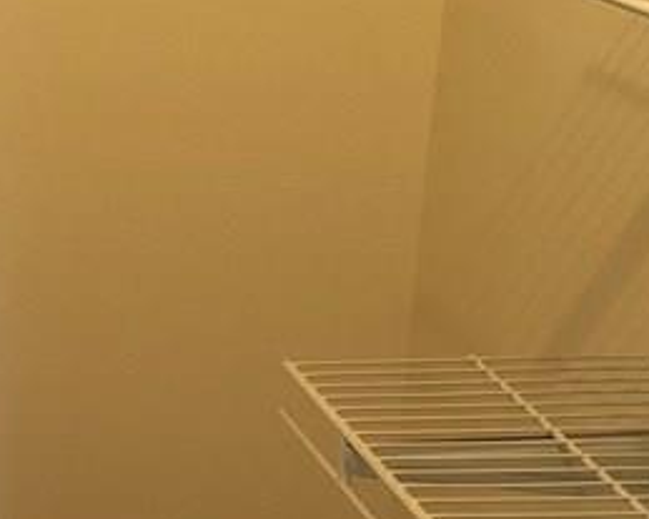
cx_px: -301
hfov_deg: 16.4
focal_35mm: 108
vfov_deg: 14.2
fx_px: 2074
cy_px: 313
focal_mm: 4
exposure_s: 1/15
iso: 50
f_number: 1.8
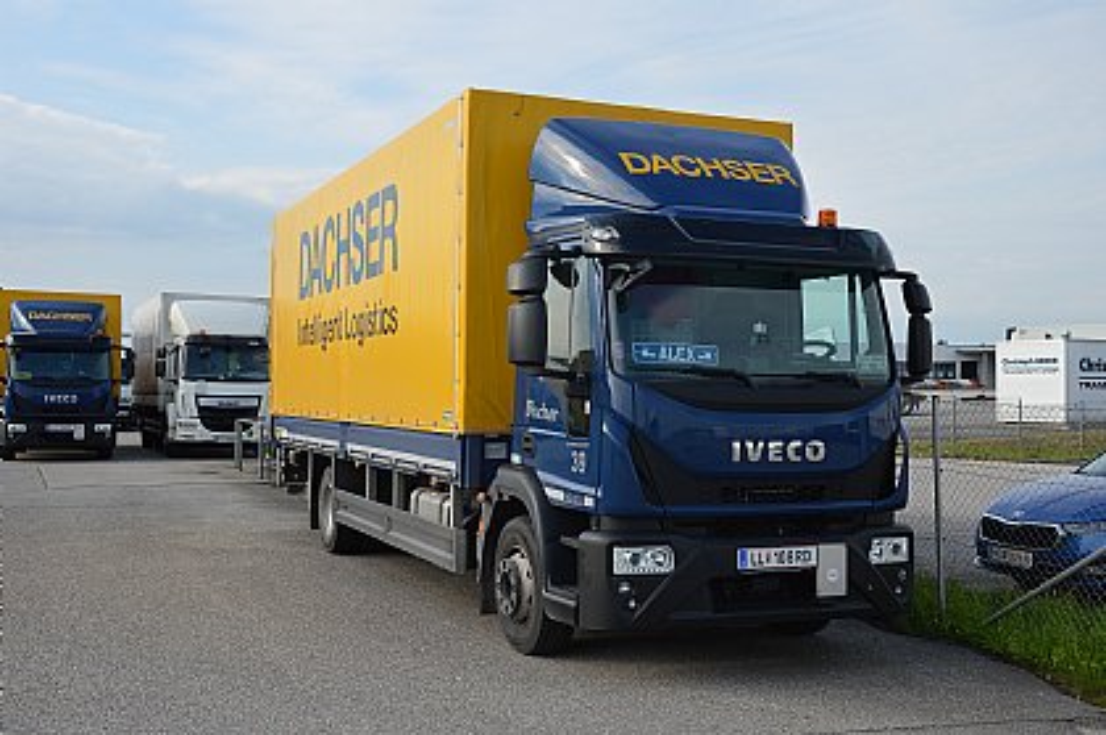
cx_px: 553
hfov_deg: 49.6
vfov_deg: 34.1
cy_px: 368
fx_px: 1197
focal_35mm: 39
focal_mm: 26
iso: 100
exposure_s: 1/160
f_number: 6.3
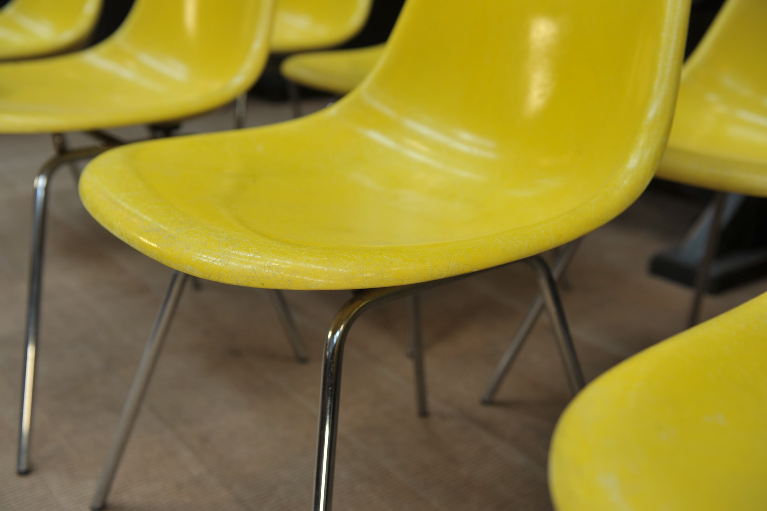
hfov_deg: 50.7
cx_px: 384
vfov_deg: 35.0
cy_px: 256
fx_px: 809
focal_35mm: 38
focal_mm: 38
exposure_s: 1/50
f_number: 4
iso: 200
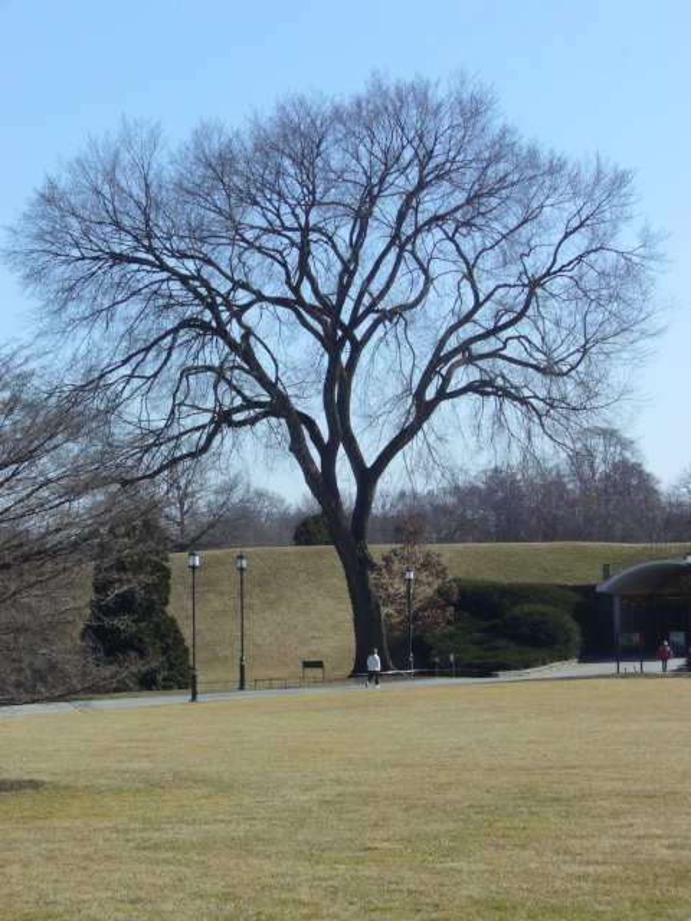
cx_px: 346
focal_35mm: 97
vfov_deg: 20.2
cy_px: 460
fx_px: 2582
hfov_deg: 15.2
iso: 100
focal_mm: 16.1
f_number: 9.6
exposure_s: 1/200
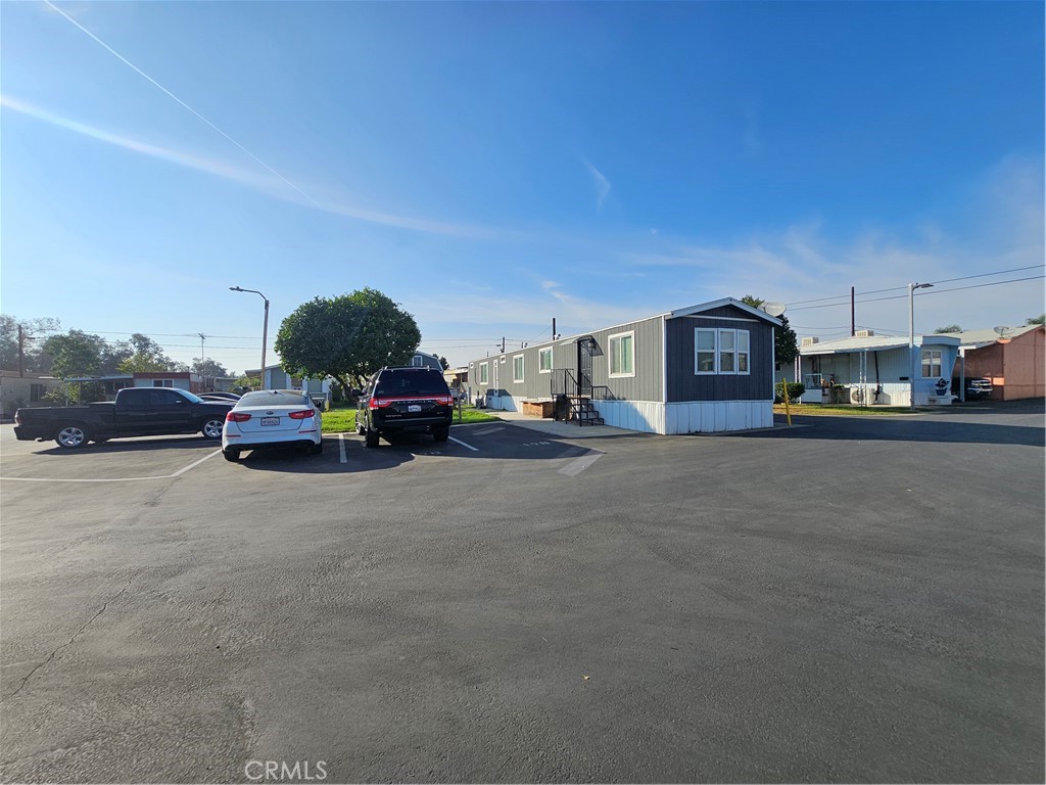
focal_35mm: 13
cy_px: 392
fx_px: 393
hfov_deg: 106.2
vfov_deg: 89.9
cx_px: 523
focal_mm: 2.2
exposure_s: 1/3300
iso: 50
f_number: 2.2
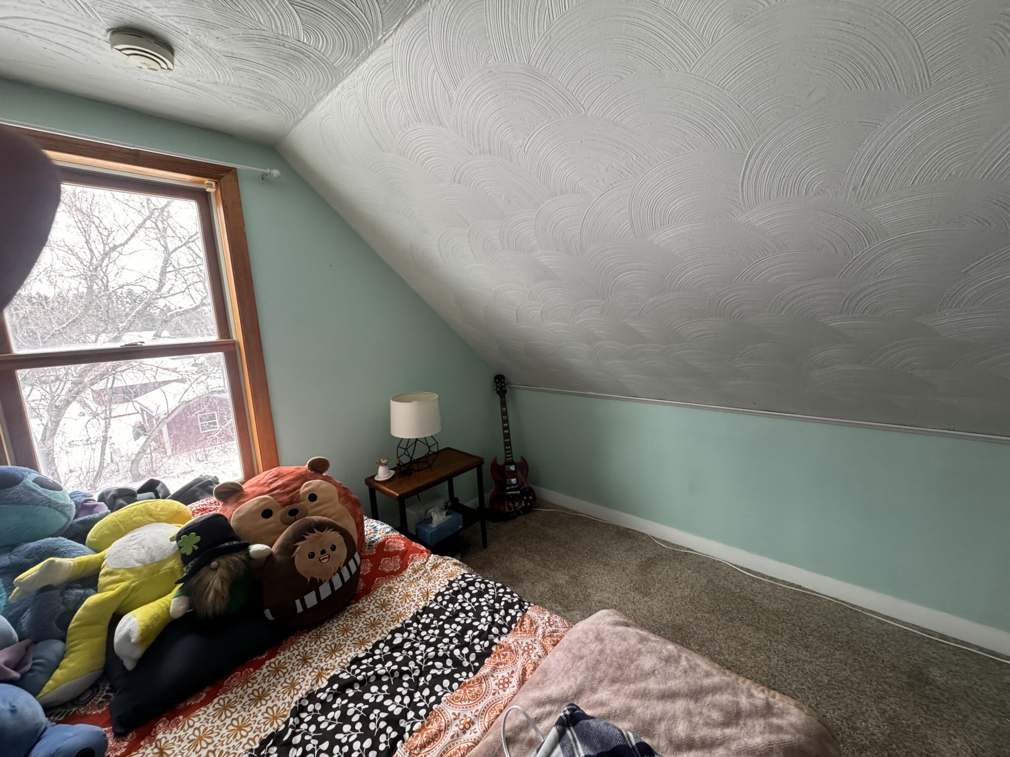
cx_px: 505
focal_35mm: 14
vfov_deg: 85.7
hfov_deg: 102.1
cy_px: 378
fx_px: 408
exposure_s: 1/93
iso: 320
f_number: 2.2
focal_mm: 2.22
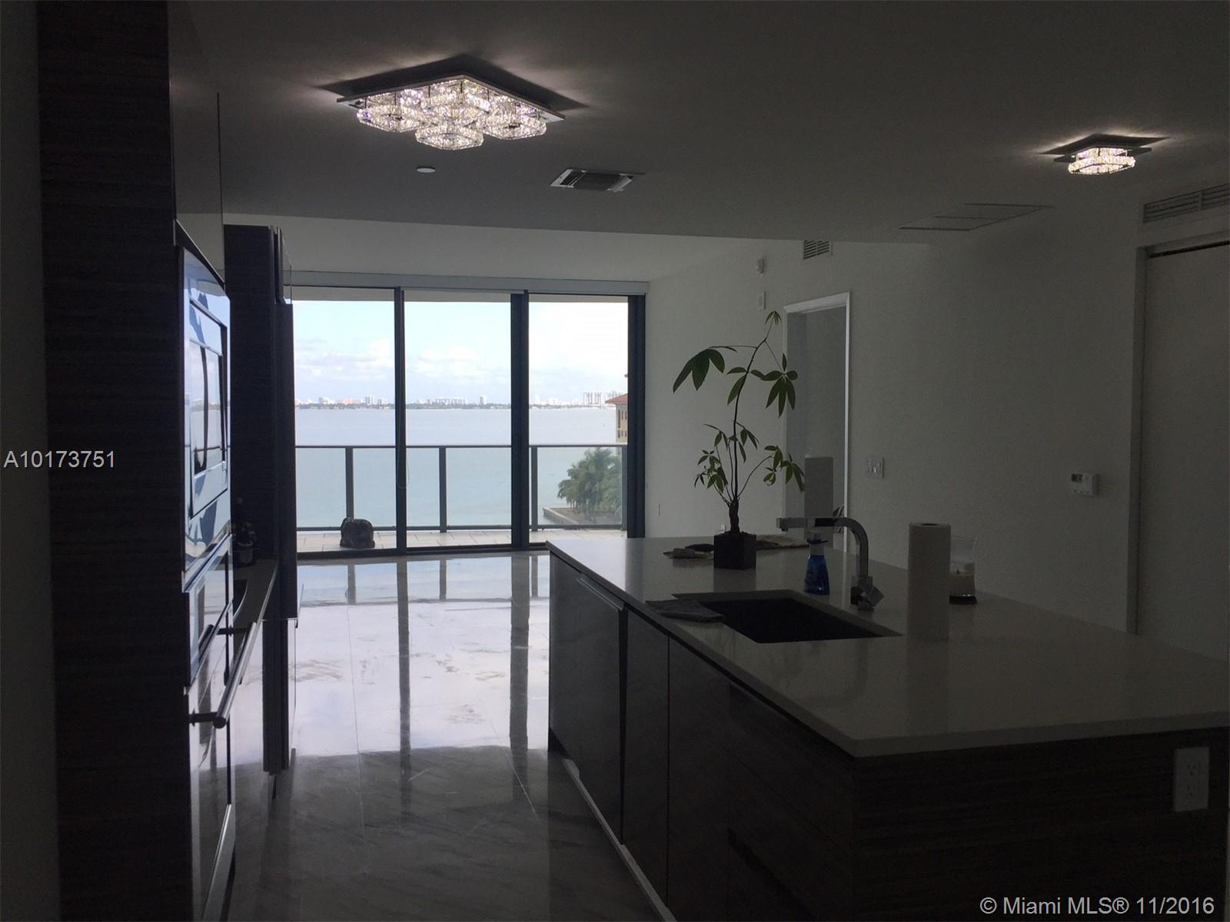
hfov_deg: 61.7
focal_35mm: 29
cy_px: 461
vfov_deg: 48.2
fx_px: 1030
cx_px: 615
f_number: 2.2
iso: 32
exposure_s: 1/488
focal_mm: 4.15
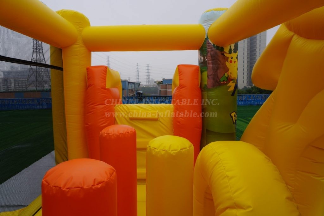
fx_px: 216
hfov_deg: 73.7
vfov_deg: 53.1
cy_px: 108
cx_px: 162
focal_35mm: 24
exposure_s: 1/100
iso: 100
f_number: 6.3
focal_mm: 16
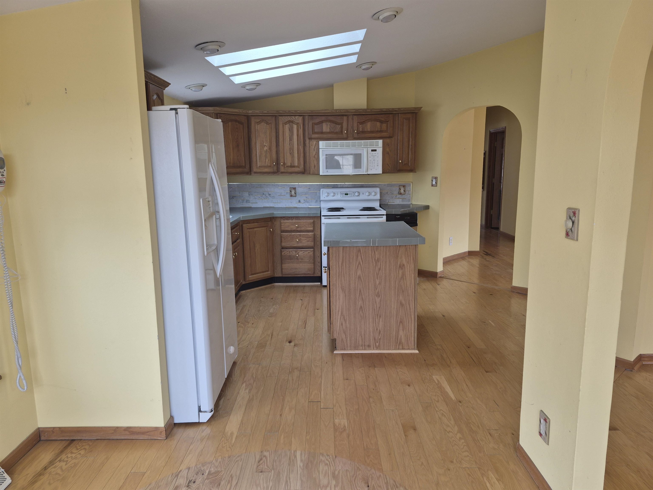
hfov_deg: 73.9
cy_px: 245
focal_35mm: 23
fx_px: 434
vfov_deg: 58.9
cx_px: 326
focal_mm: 5.4
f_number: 1.8
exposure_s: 1/120
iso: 40
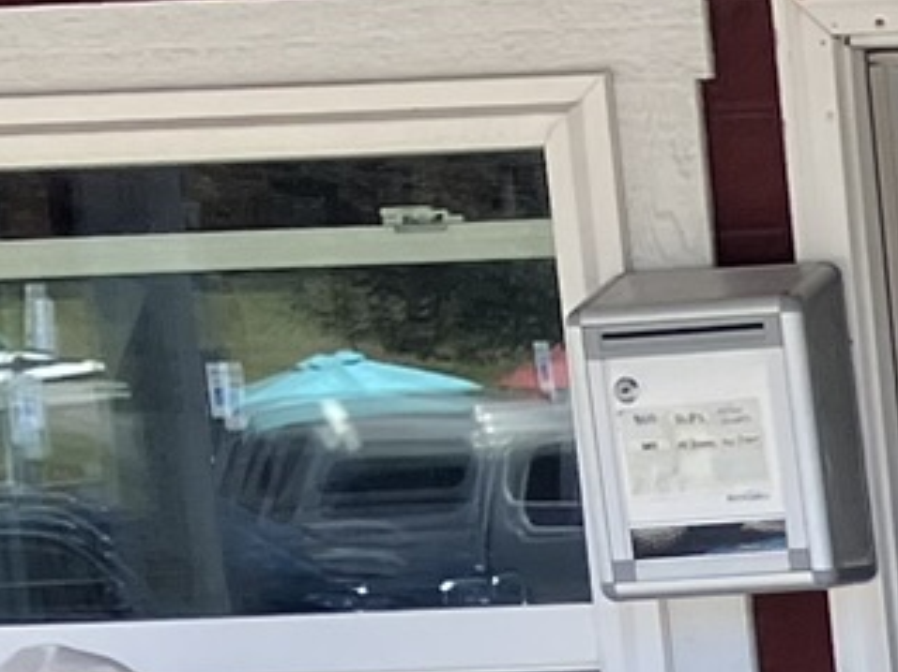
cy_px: 1288
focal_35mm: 180
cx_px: 2362
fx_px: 4668
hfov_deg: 9.4
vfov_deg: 7.9
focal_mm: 3.99
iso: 32
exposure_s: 1/1245
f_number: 1.8
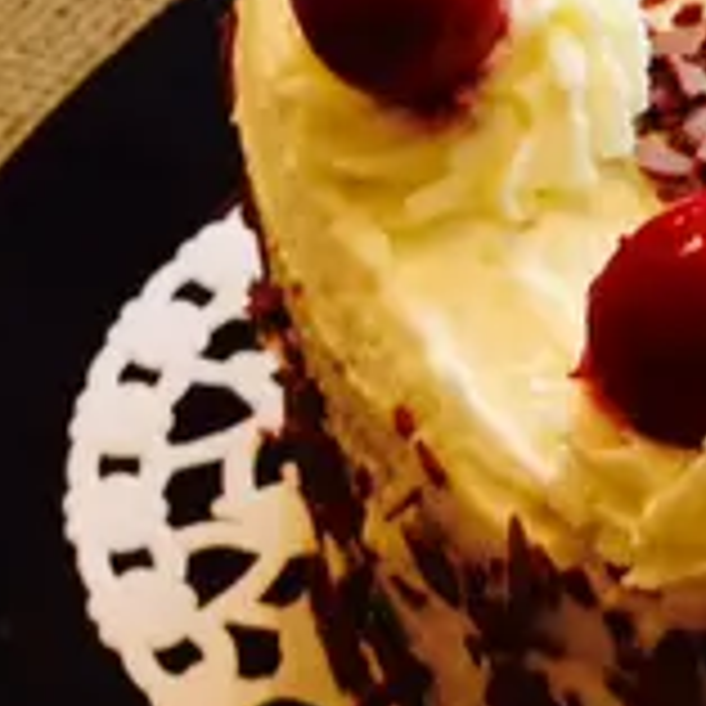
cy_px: 243
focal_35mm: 134
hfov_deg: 12.0
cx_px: 1286
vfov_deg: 13.0
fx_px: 3092
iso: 64
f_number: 2.4
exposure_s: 1/20
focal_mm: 4.13
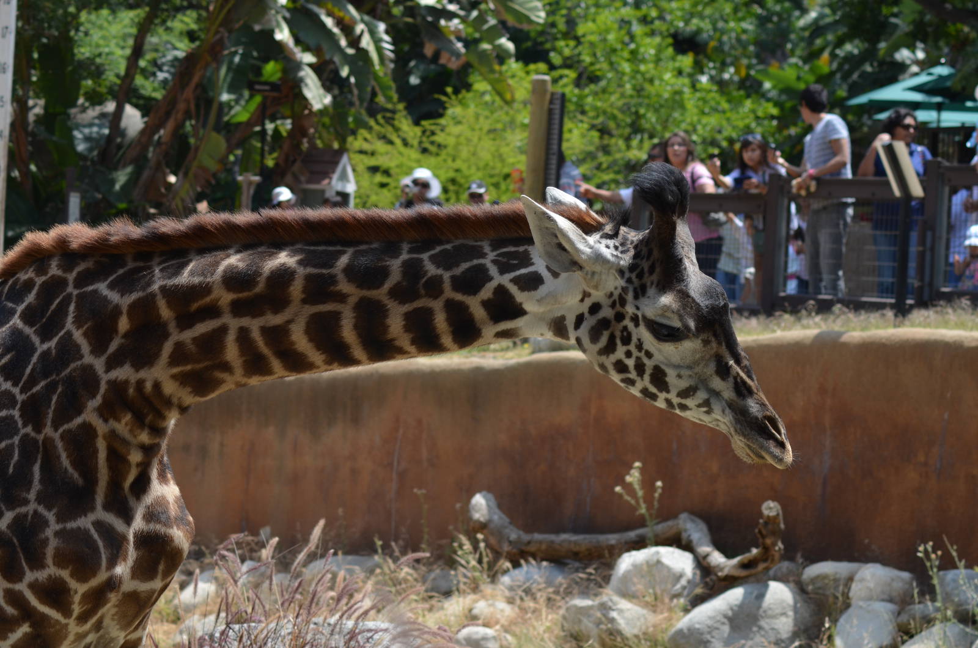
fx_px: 2847
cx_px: 489
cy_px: 324
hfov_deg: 19.5
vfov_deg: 13.0
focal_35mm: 105
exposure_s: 1/500
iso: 200
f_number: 5.6
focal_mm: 70
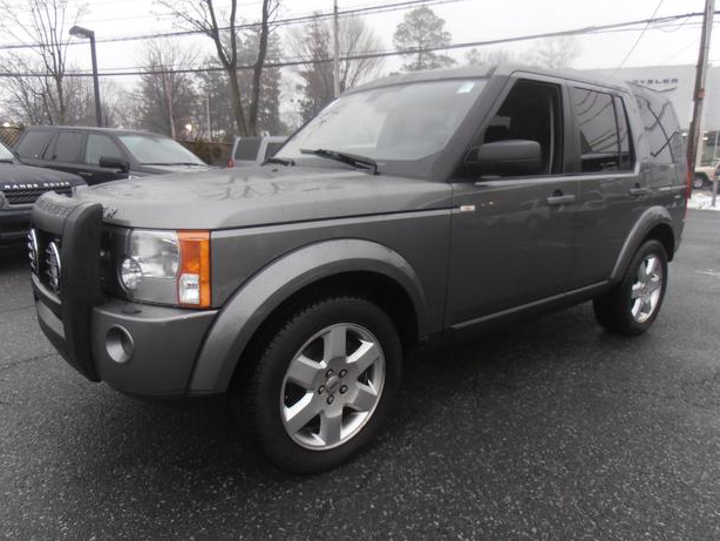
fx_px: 520
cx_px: 359
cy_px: 266
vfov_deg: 54.9
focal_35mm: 25
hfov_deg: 69.4
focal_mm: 4.2
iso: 80
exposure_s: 1/30
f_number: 3
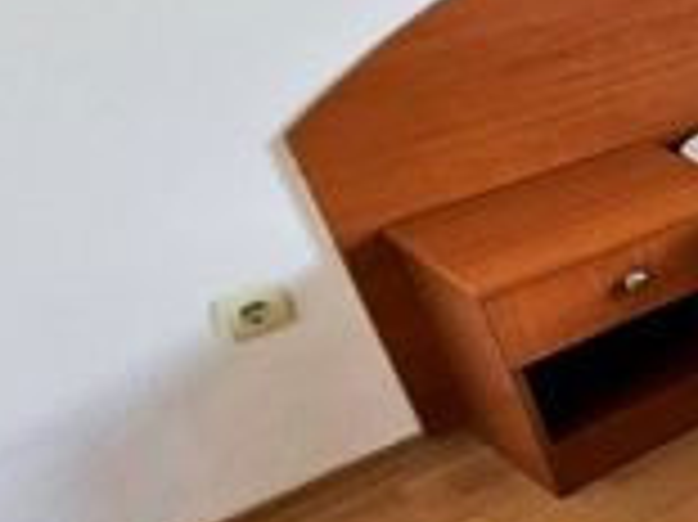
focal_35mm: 59
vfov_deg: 24.6
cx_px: 1497
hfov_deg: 17.6
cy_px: 158
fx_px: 1189
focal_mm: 1.7
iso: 50
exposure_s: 1/50
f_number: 2.2
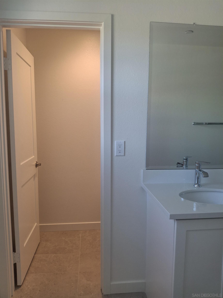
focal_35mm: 25
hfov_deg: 54.9
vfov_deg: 69.4
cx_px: 112
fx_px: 215
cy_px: 149
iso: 80
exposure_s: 1/120
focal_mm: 4.69
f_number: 1.8
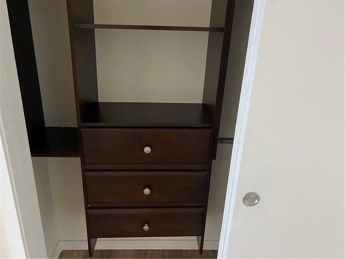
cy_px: 130
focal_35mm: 26
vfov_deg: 53.1
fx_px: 259
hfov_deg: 67.3
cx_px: 172
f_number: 1.5
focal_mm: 5.7
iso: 500
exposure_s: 1/40
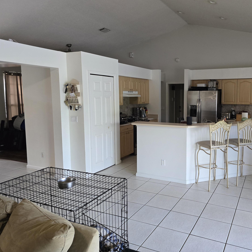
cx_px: 169
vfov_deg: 57.3
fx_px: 231
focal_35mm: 28
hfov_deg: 56.0
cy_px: 122
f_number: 1.7
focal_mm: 6.3
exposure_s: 1/120
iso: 400
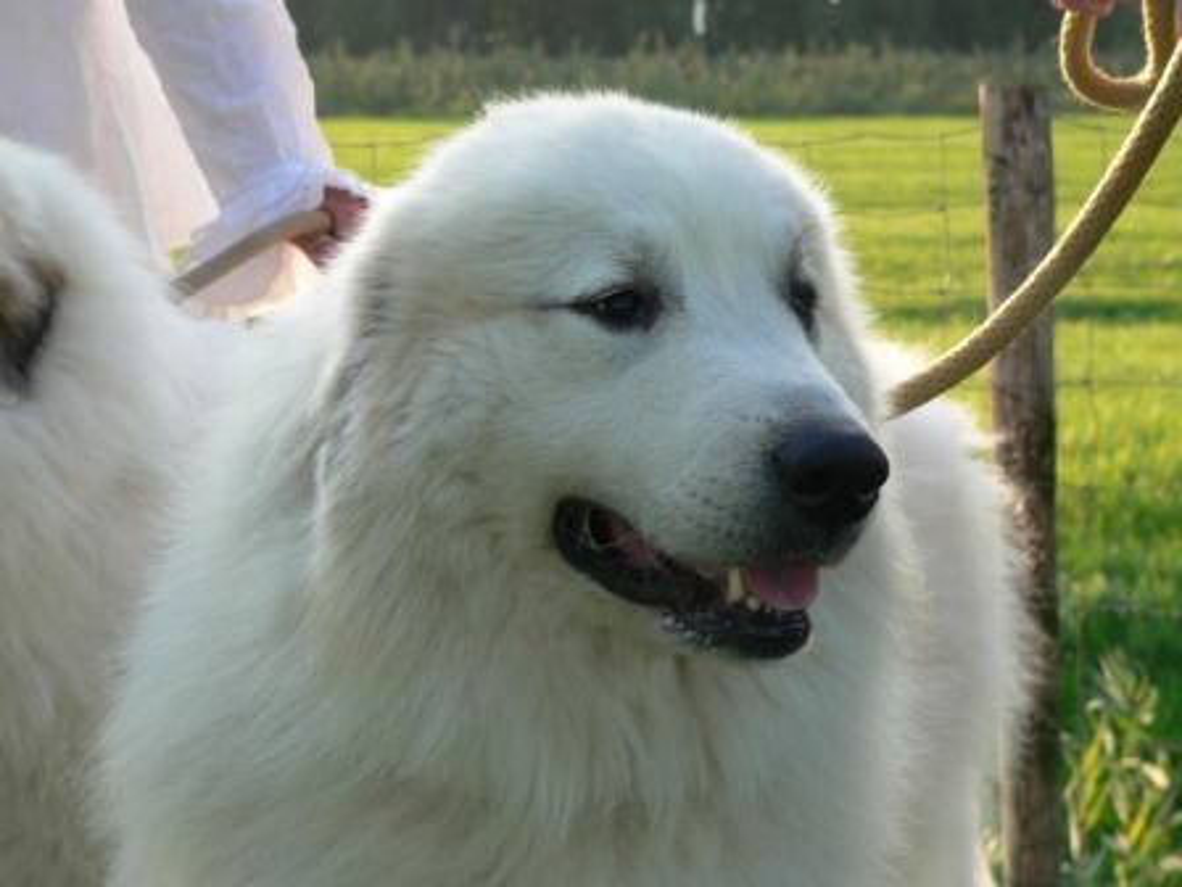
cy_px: 444
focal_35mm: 100
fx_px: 3415
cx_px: 591
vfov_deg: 14.8
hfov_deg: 19.6
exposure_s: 1/125
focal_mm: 16.6
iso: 80
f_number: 3.7
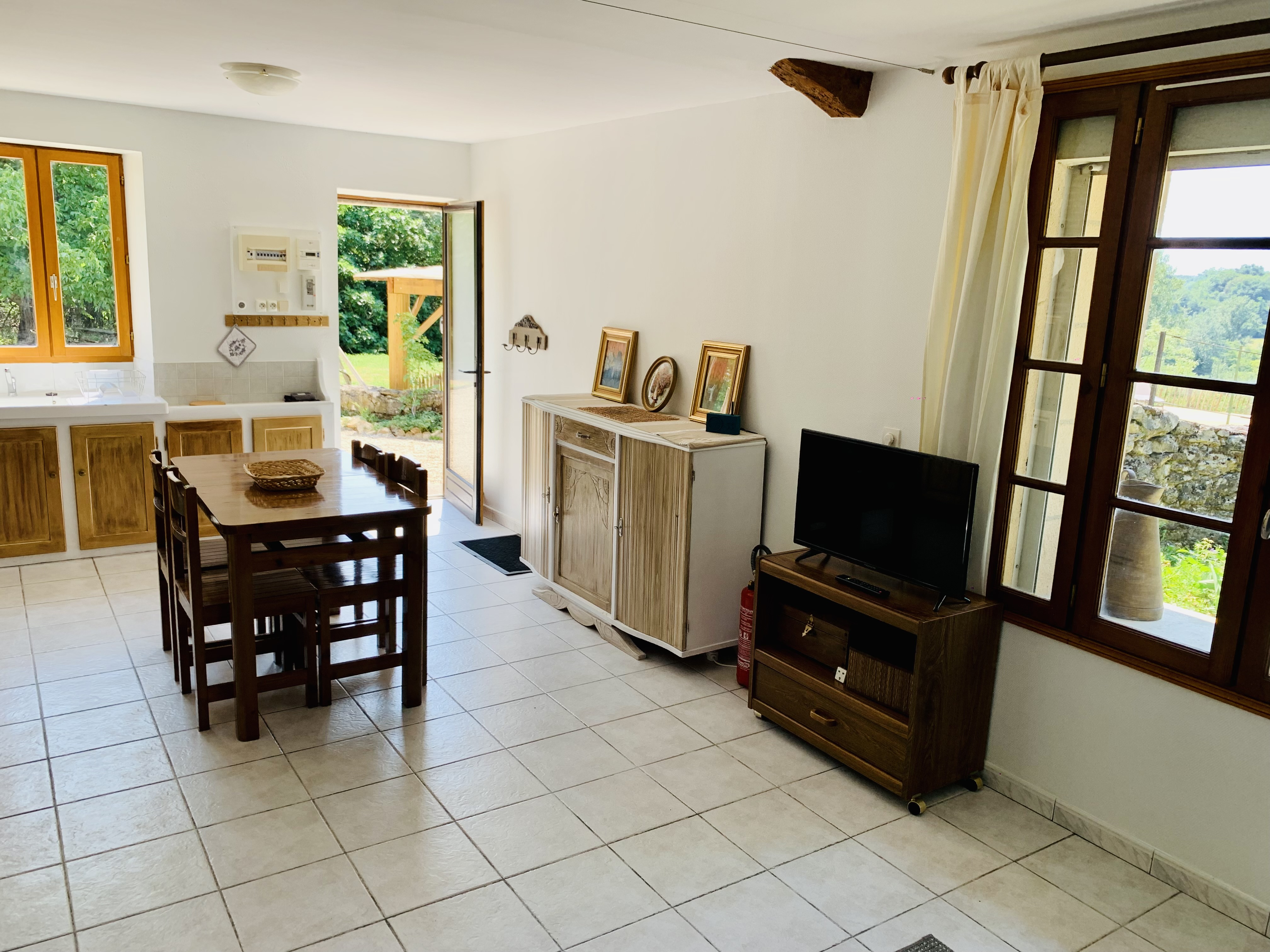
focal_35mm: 26
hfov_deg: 67.3
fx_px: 954
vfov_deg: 53.1
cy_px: 476
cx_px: 635
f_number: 1.8
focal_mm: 4.25
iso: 25
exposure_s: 1/182
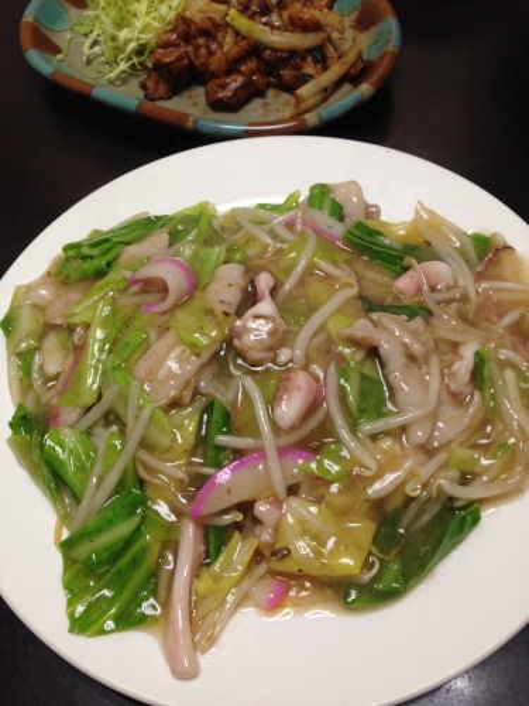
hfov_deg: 42.9
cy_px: 353
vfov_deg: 55.4
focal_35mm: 33
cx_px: 264
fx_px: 672
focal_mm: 4.12
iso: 80
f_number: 2.4
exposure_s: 1/20
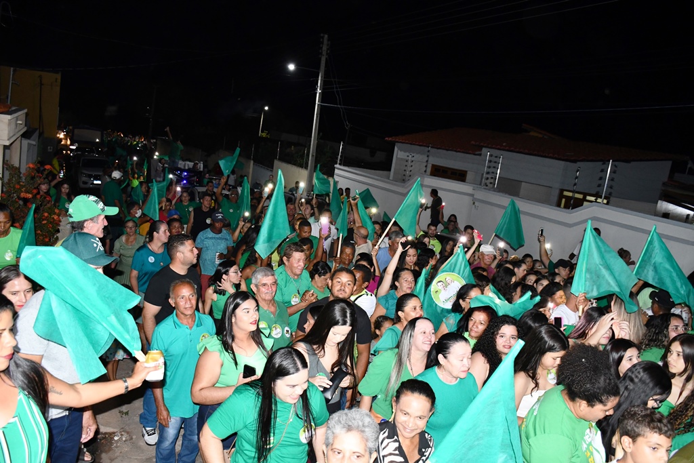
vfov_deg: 47.9
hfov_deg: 67.4
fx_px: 521
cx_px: 347
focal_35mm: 27
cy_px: 232
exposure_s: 1/60
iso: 2000
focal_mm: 18
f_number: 3.5
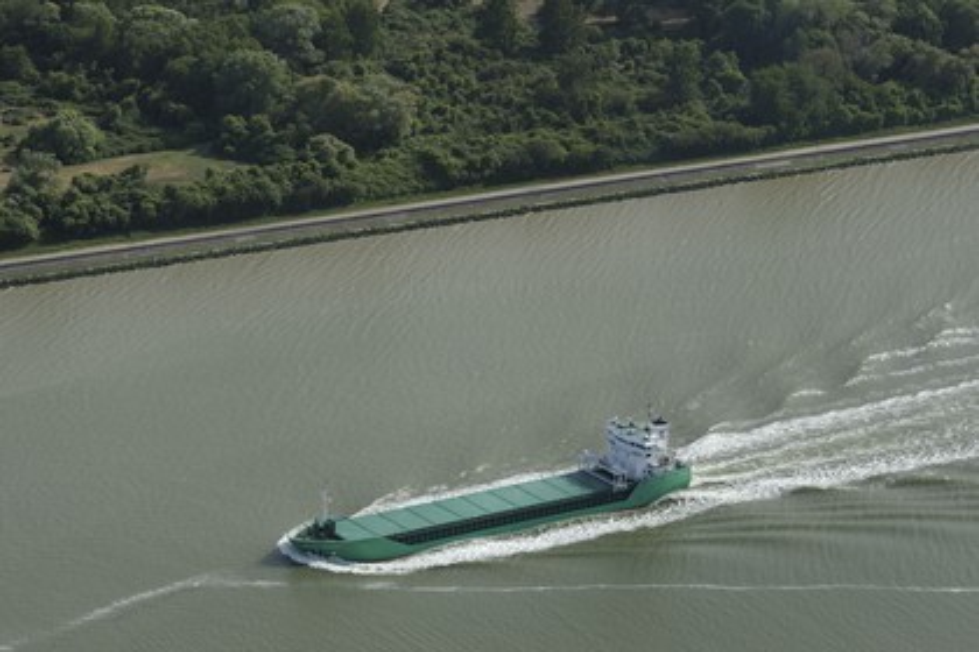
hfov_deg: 14.2
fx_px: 3943
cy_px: 326
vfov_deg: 9.5
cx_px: 490
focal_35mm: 145
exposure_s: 1/500
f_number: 10
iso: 400
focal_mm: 145
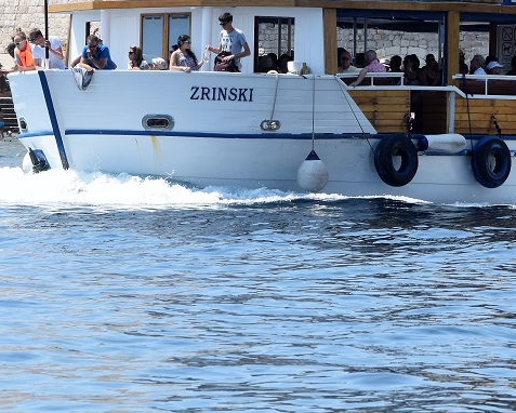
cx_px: 481
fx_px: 5962
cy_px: -14
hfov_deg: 4.9
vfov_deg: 4.0
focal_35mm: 390
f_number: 9
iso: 200
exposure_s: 1/320
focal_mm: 105
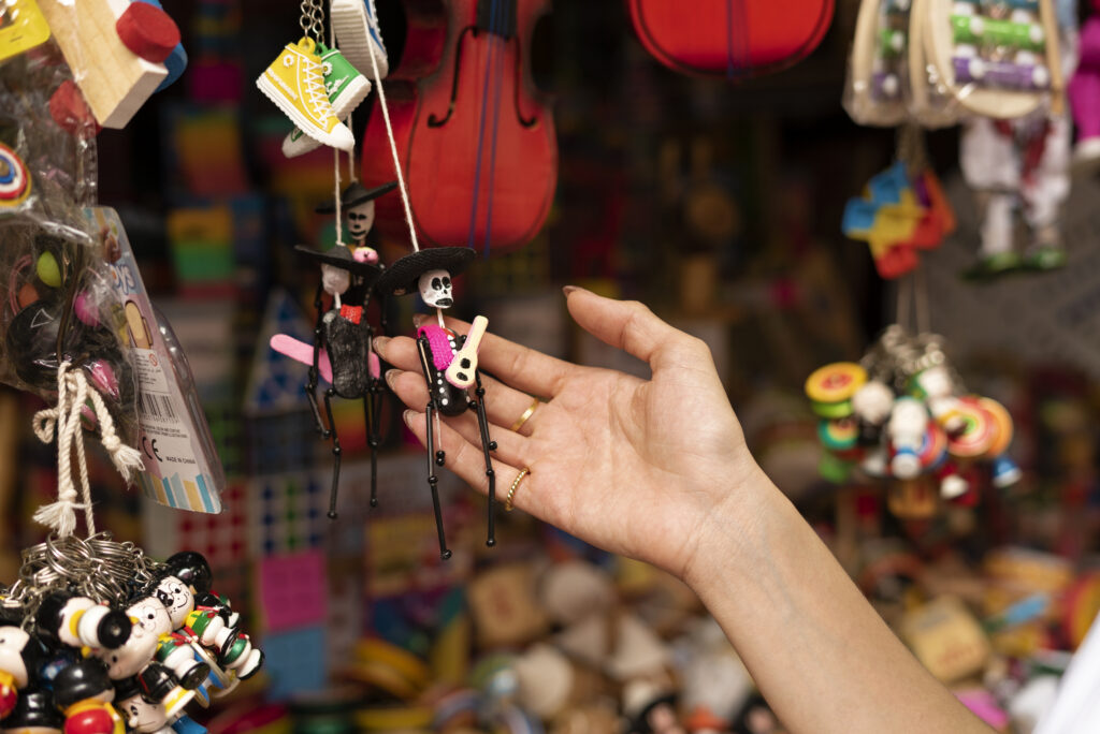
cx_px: 550
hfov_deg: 39.6
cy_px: 367
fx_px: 1529
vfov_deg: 27.0
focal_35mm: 50
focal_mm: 50
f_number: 2.8
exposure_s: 1/200
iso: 250
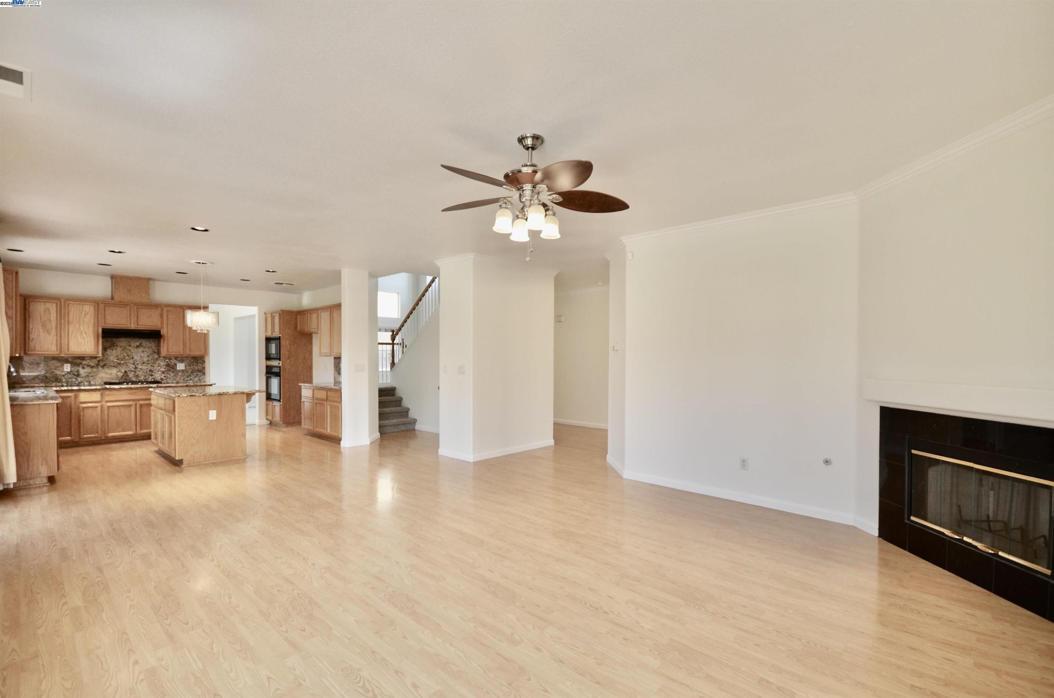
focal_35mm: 15
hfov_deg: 100.5
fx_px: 438
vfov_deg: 77.1
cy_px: 349
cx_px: 527
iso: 400
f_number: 5
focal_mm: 10
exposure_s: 1/100
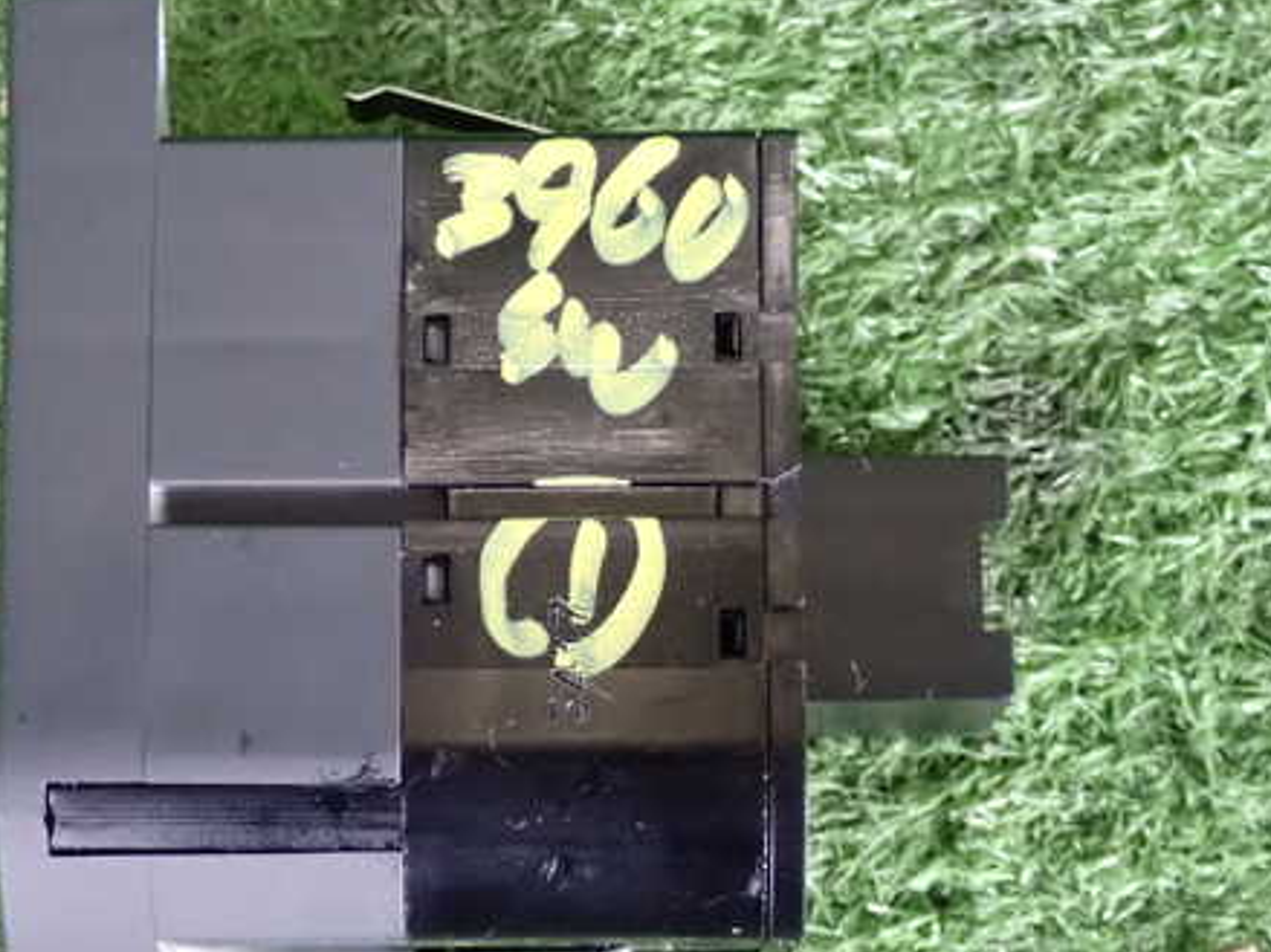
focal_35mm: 97
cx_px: 443
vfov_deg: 15.2
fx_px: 3561
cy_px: 524
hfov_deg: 20.2
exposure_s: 1/50
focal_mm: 12.73
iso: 1600
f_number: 3.9
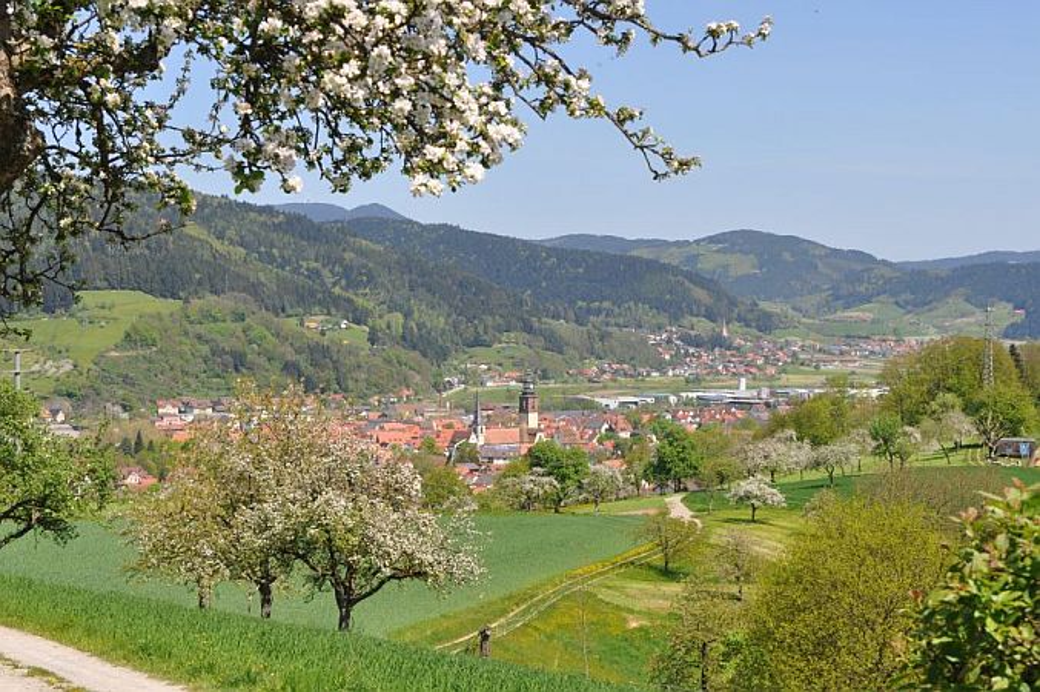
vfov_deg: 22.6
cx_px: 520
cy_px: 346
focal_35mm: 60
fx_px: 1732
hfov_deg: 33.4
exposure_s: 1/320
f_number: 9
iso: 200
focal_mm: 40
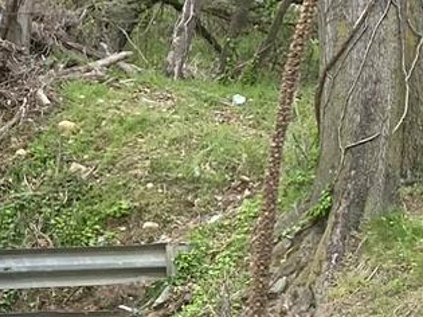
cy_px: 275
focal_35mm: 169
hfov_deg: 11.0
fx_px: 2064
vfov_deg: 8.8
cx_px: -317
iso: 32
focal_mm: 4.25
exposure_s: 1/613
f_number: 1.8
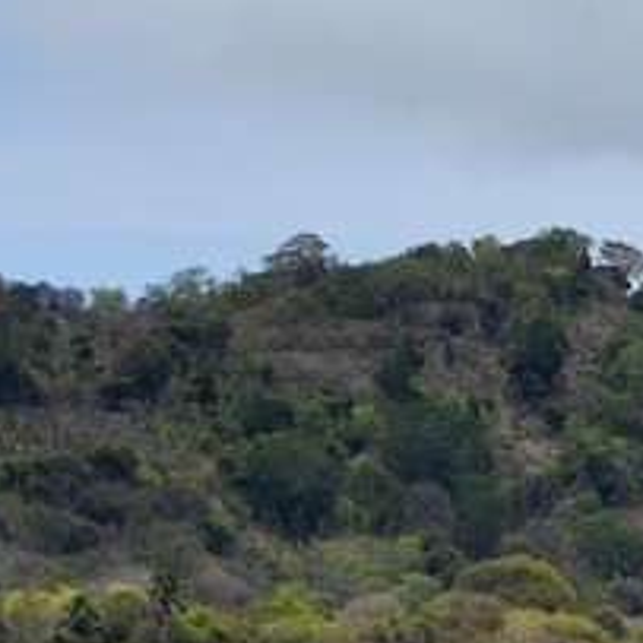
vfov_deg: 2.0
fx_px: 18283
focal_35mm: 870
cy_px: 995
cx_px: 2148
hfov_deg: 2.0
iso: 200
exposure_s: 1/320
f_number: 13
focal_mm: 130
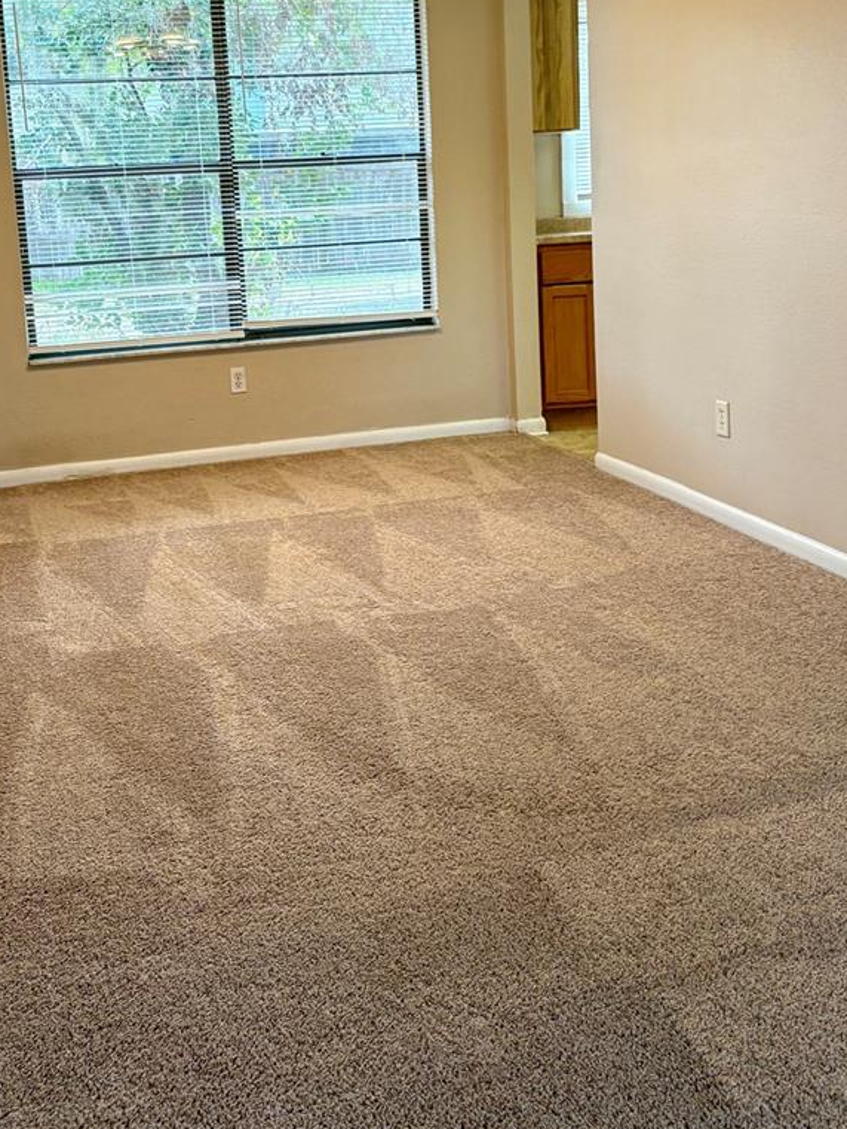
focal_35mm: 41
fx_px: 1337
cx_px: 387
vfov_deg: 45.1
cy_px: 377
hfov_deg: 35.1
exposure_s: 1/120
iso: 100
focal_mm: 5.96
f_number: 1.6
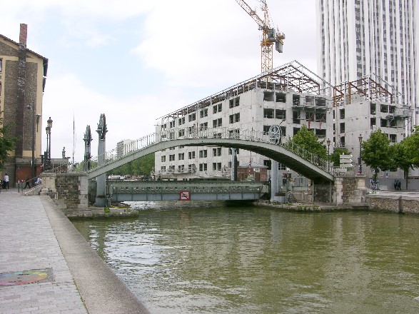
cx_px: 210
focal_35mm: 35
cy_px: 157
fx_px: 424
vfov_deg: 40.7
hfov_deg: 52.6
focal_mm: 8.9
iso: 50
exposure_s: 1/121
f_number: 8
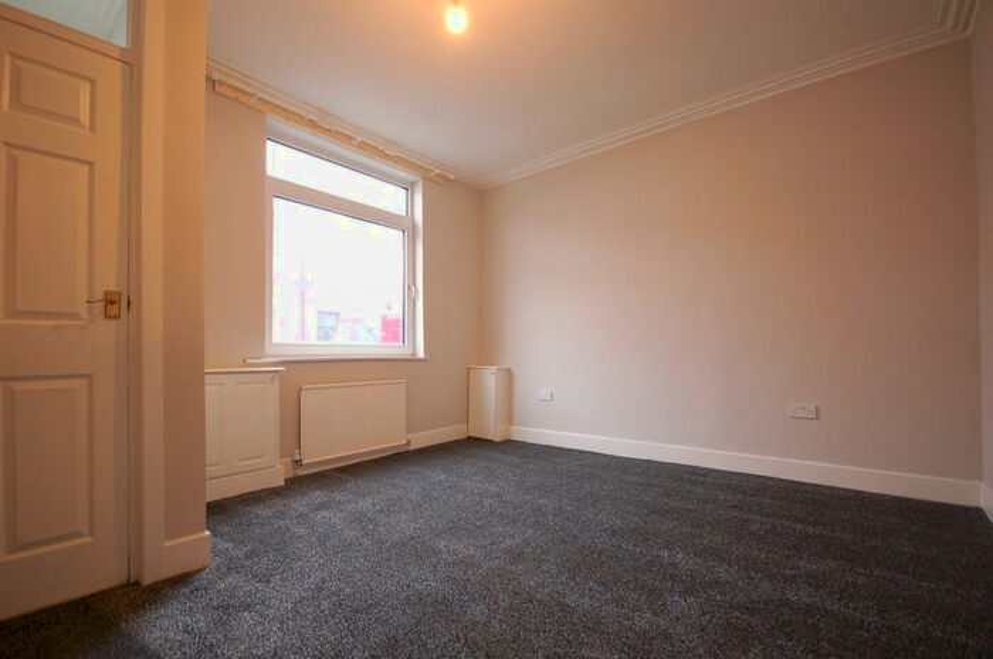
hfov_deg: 100.5
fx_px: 413
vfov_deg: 77.1
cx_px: 496
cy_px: 330
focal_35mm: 15
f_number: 4
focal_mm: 10
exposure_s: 1/20
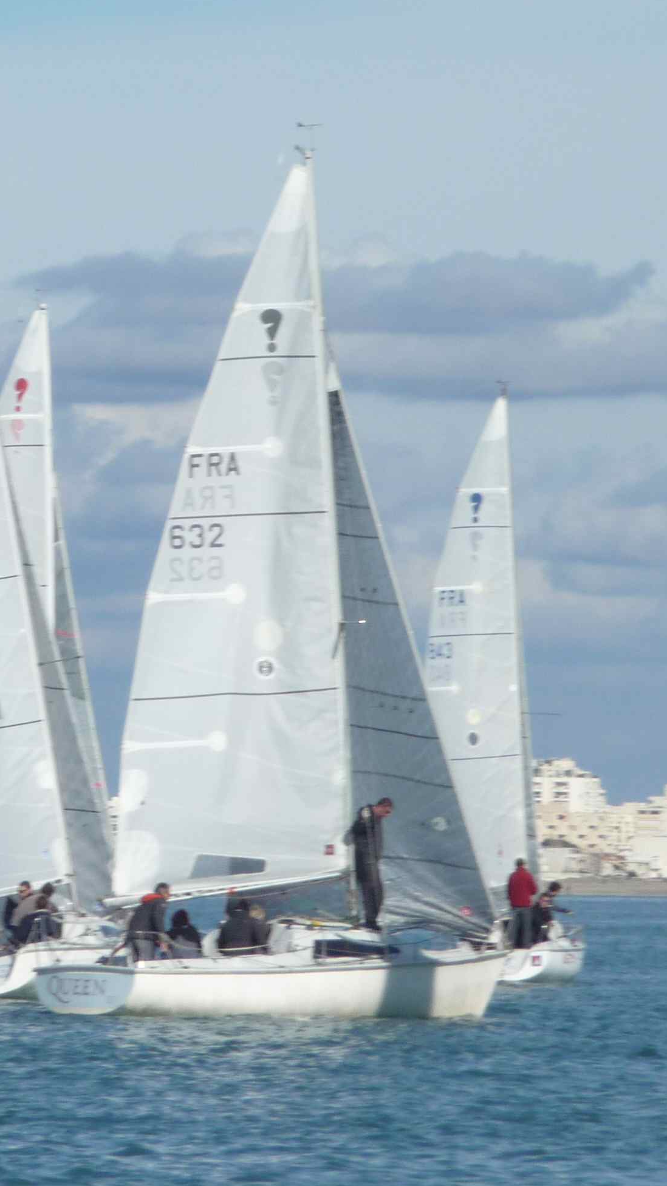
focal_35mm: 509
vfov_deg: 4.2
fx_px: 16010
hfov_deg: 2.4
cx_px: 222
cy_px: 472
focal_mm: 45.4
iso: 100
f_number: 11
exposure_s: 1/250
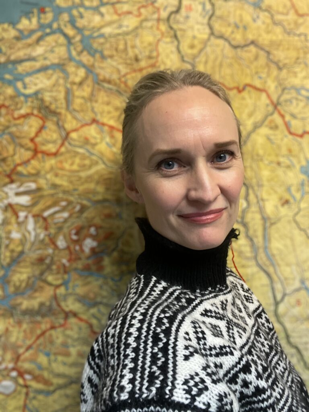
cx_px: 154
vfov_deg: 60.0
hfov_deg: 46.8
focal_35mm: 30
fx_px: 357
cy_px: 206
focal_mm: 2.71
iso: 250
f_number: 2.2
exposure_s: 1/33
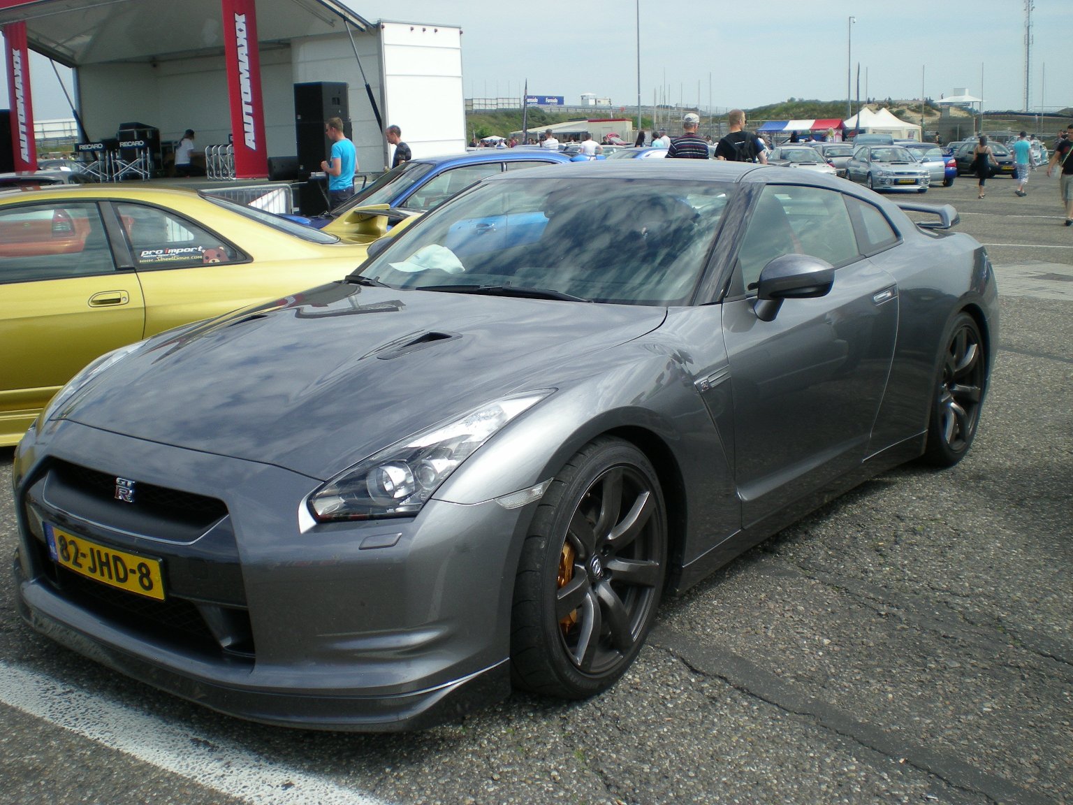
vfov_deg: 37.7
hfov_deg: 49.0
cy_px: 402
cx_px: 536
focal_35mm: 38
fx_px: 1178
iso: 50
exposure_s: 1/295
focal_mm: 6.3
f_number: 4.6
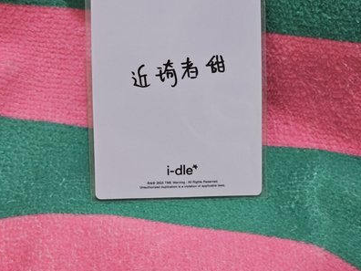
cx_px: 180
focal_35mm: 93
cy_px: 83
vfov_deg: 15.8
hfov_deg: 21.1
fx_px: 970
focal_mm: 7.9
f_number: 2.4
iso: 400
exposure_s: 1/30
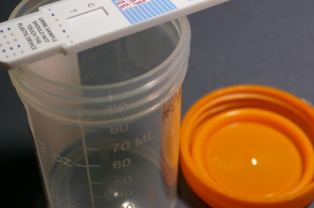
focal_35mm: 64
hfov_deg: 31.4
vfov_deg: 21.2
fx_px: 558
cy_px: 85
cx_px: 147
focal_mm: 16.5
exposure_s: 1/80
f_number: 3.9
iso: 200
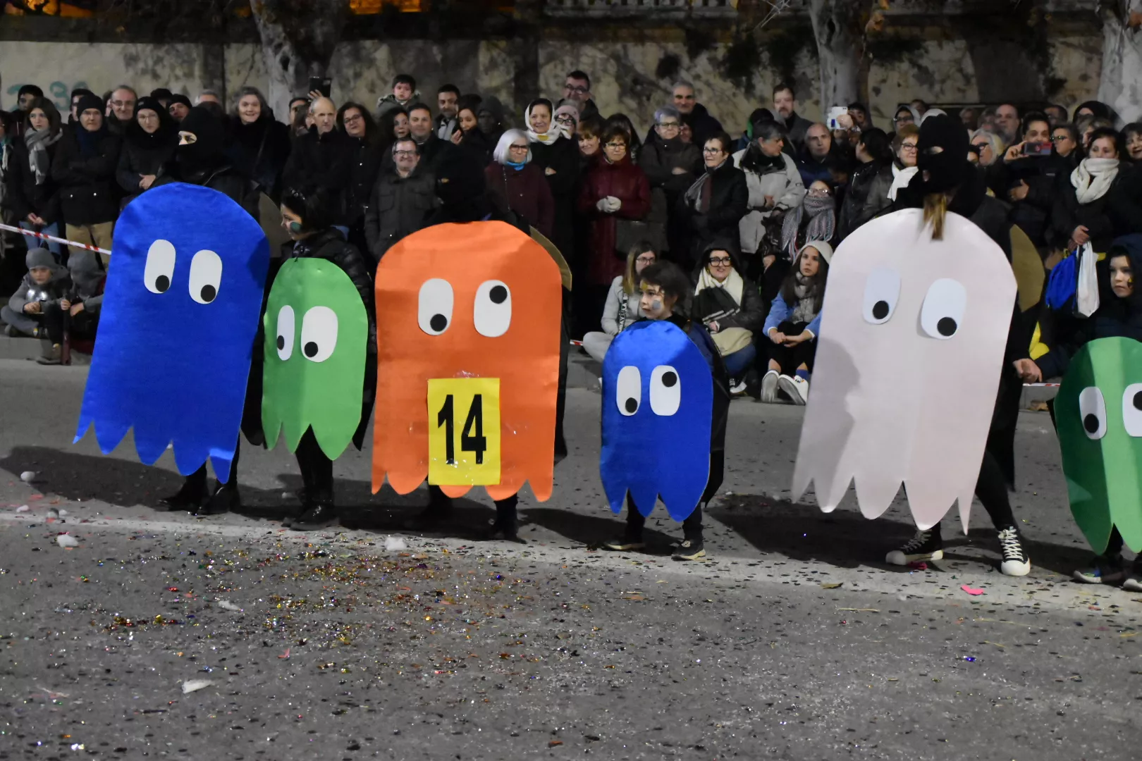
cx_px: 571
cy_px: 380
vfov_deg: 18.9
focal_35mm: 72
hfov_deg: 28.1
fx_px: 2284
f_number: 4.8
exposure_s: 1/60
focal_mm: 48
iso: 10000
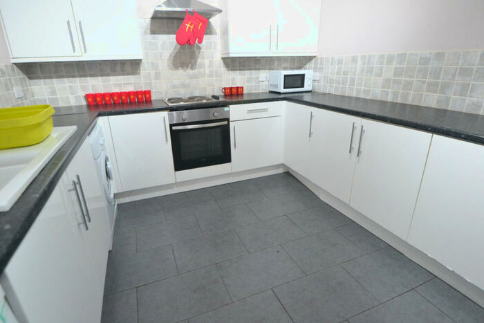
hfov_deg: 90.0
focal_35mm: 18
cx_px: 242
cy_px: 162
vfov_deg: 67.4
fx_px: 242
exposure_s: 1/60
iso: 1250
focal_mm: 12
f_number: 3.8
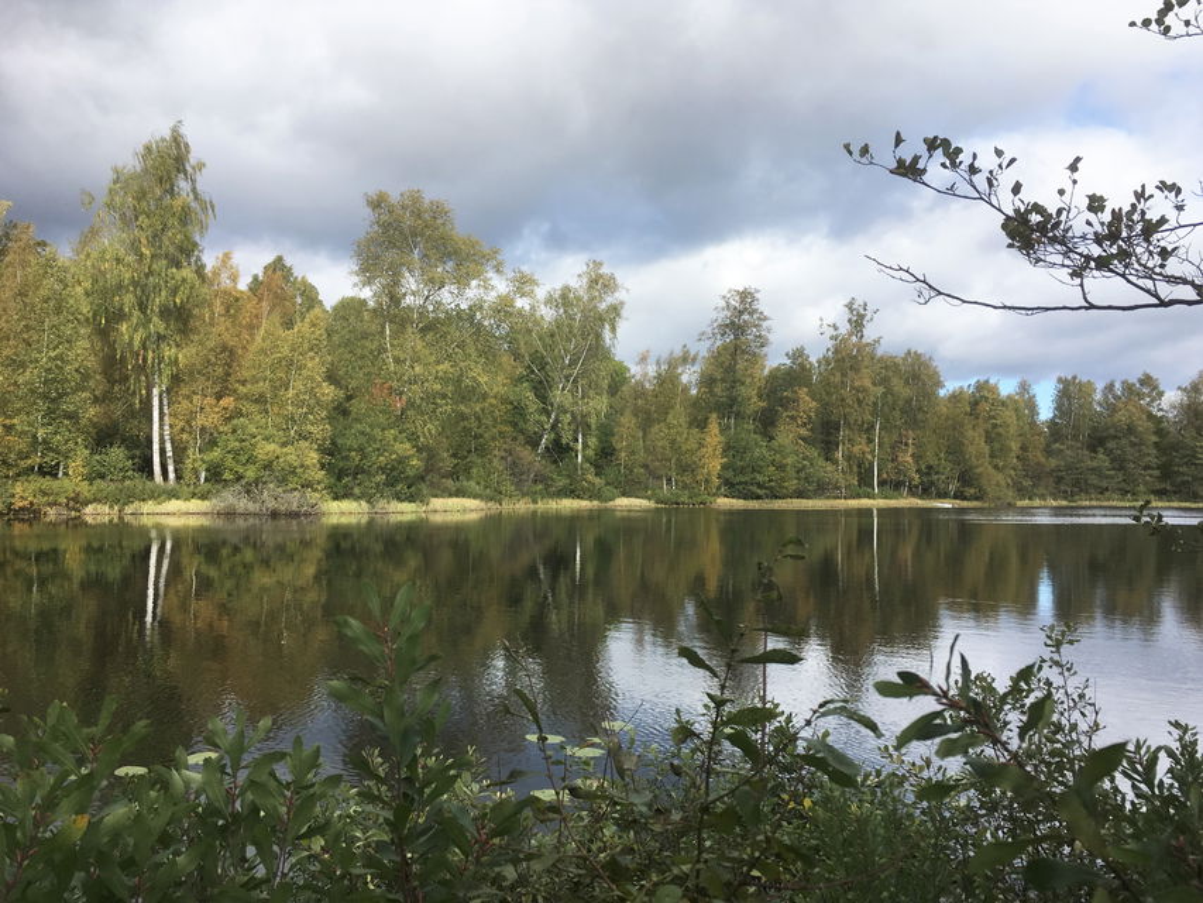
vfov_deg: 48.2
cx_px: 602
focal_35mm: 29
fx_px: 1008
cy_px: 452
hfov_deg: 61.7
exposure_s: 1/864
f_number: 2.2
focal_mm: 4.15
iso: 25
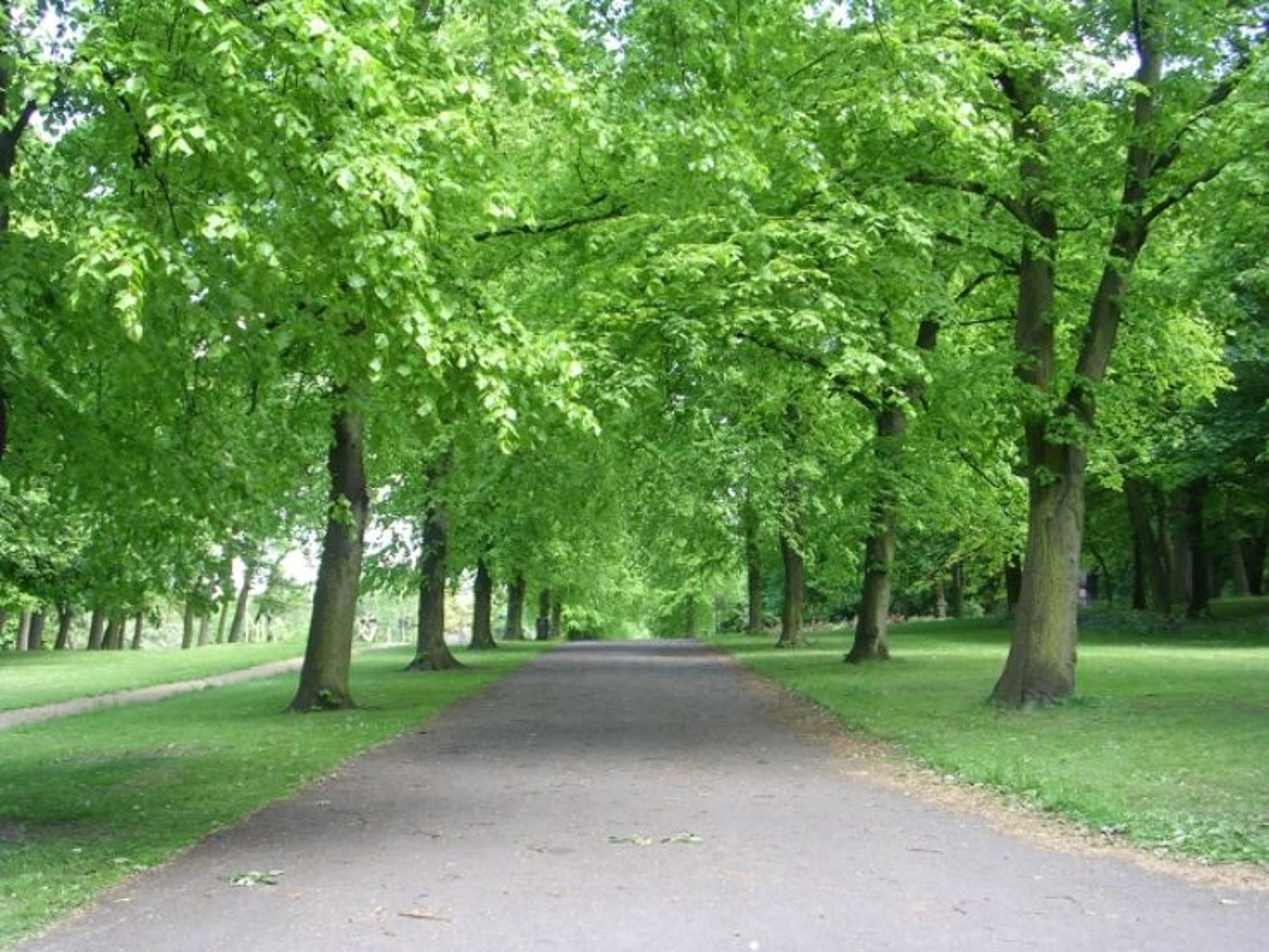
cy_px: 476
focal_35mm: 49
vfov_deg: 29.7
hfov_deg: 38.9
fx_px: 1797
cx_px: 634
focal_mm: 7.5
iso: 50
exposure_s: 1/52.3
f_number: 3.1
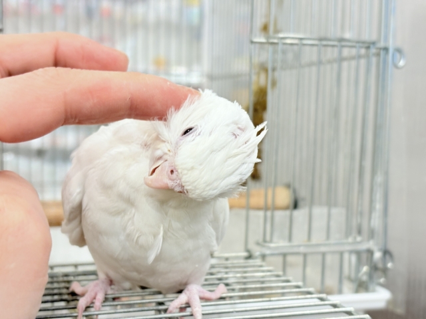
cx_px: 213
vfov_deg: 28.0
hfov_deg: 36.8
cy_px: 160
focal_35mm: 52
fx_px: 640
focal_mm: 5.96
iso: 64
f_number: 1.6
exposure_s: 1/50
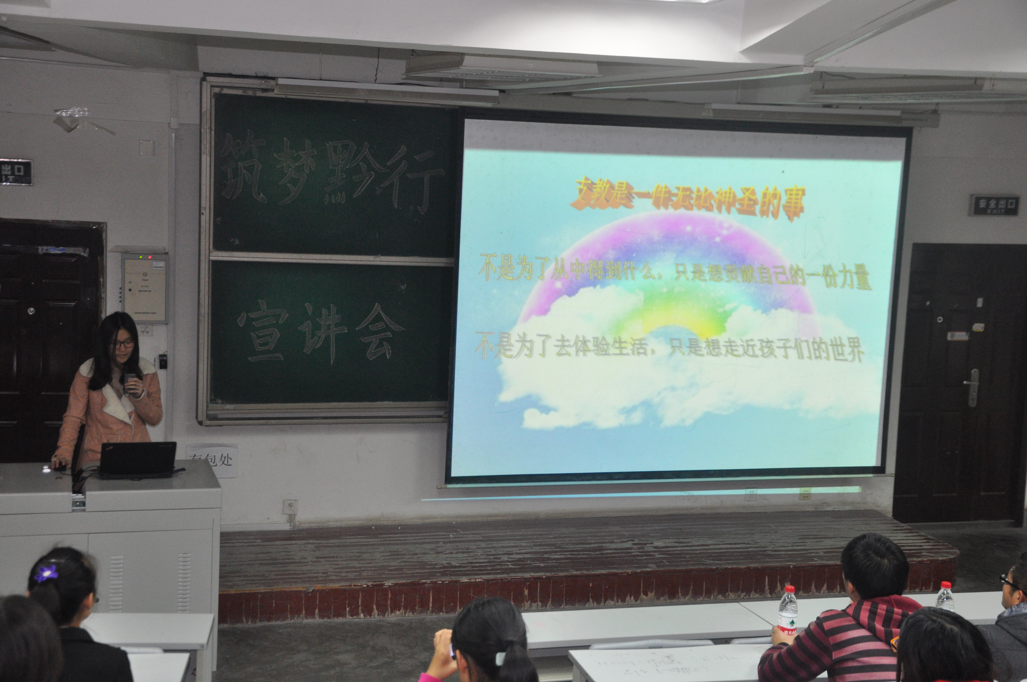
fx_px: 1496
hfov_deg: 37.9
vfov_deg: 25.7
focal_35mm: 52
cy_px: 341
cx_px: 514
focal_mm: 35
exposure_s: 1/60
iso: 1250
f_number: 4.5
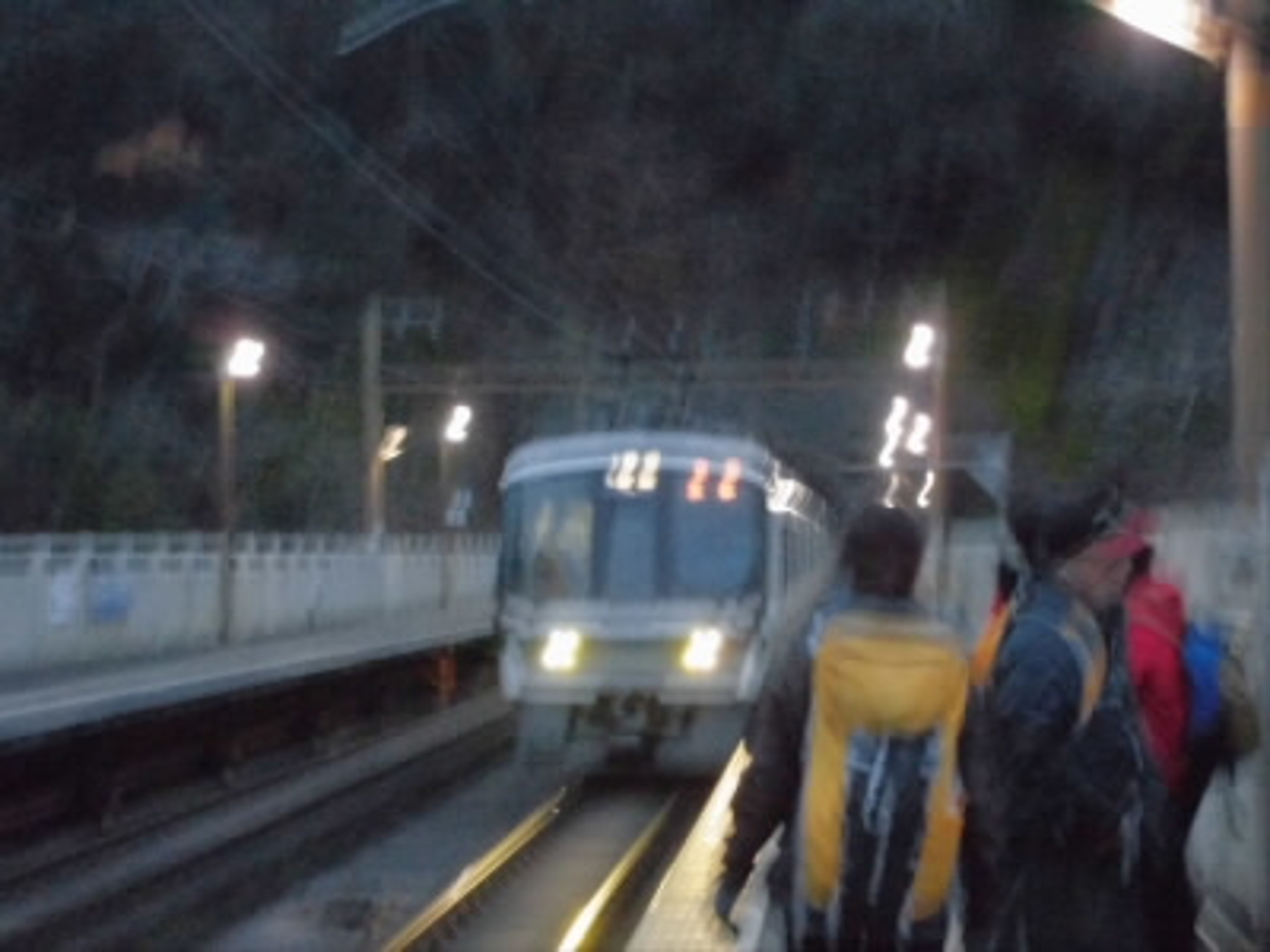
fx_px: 2678
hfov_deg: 26.7
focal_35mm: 73
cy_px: 476
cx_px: 635
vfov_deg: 20.2
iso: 800
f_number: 6.1
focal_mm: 13.1
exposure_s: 1/8
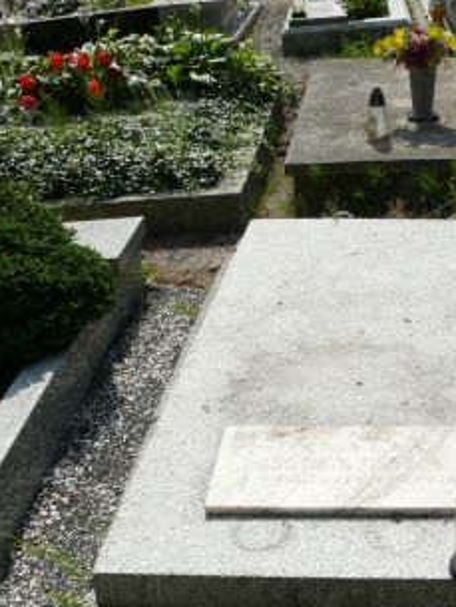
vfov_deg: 34.5
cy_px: 416
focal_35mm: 55
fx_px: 965
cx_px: 341
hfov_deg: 26.3
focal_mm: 7.4
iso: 100
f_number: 6.3
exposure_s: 1/400
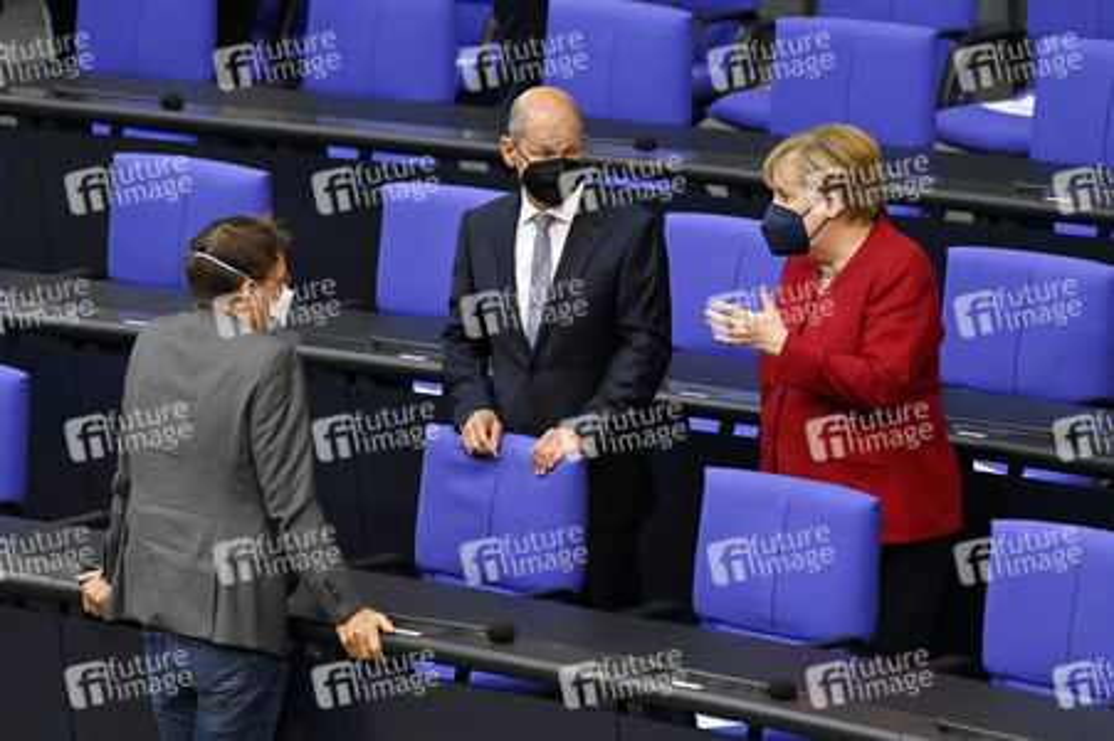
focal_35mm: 310
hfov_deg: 6.7
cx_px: 557
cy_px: 370
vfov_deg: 4.4
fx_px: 9585
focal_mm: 310
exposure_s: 1/320
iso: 5000
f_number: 5.6
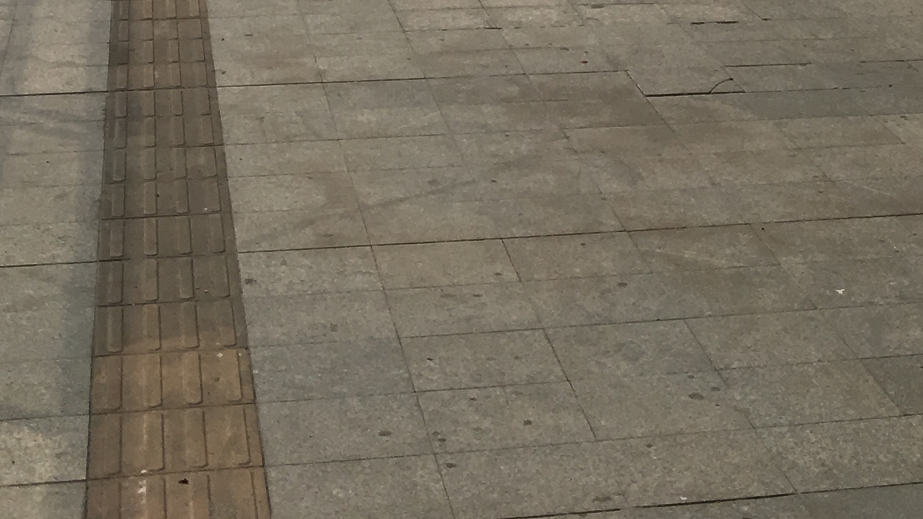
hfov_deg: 22.6
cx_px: 824
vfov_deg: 10.8
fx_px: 2252
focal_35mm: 92
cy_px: -797
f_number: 2.2
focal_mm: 4.15
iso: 25
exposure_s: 1/1603
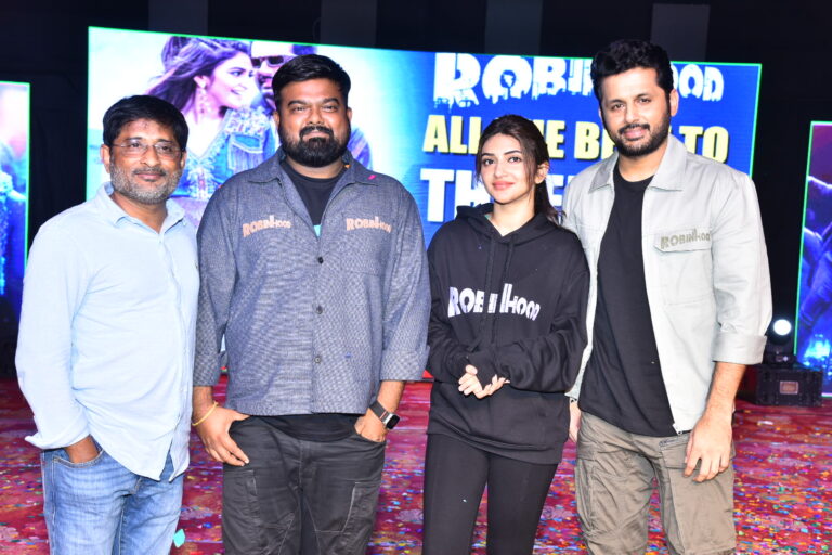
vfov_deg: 27.0
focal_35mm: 50
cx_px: 416
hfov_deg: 39.6
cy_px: 278
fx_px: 1155
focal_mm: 50
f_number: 7.1
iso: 1000
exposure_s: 1/125
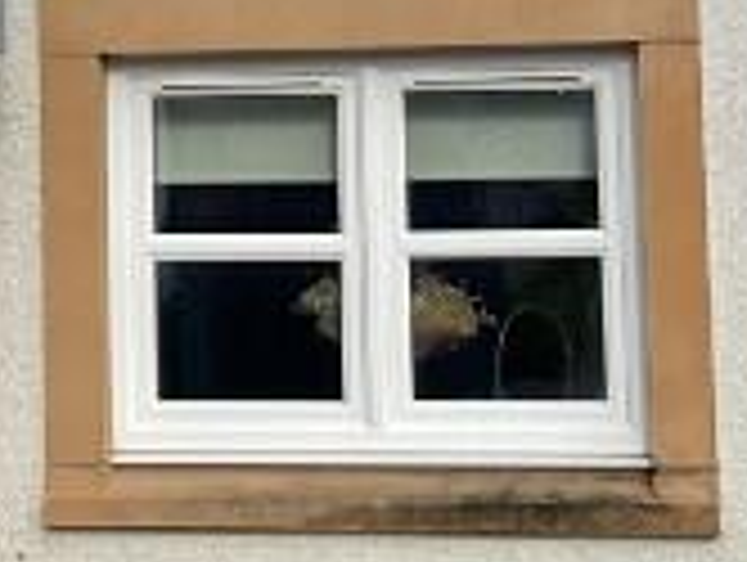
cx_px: 18
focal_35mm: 154
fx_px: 3328
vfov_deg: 9.5
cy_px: -117
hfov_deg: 12.7
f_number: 1.6
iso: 32
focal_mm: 5.1
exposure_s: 1/3448
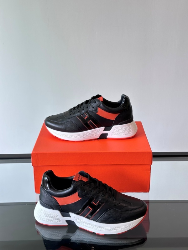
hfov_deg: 30.3
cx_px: 94
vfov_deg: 39.7
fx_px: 348
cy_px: 125
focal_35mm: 48
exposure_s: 1/125
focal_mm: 6.86
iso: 40
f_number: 1.78
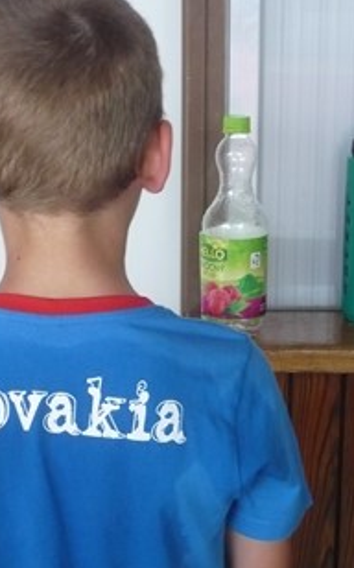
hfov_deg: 14.3
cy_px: 378
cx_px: 76
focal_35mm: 91
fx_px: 1407
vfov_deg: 22.7
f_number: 3.5
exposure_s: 1/30
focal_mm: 9.1
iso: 320
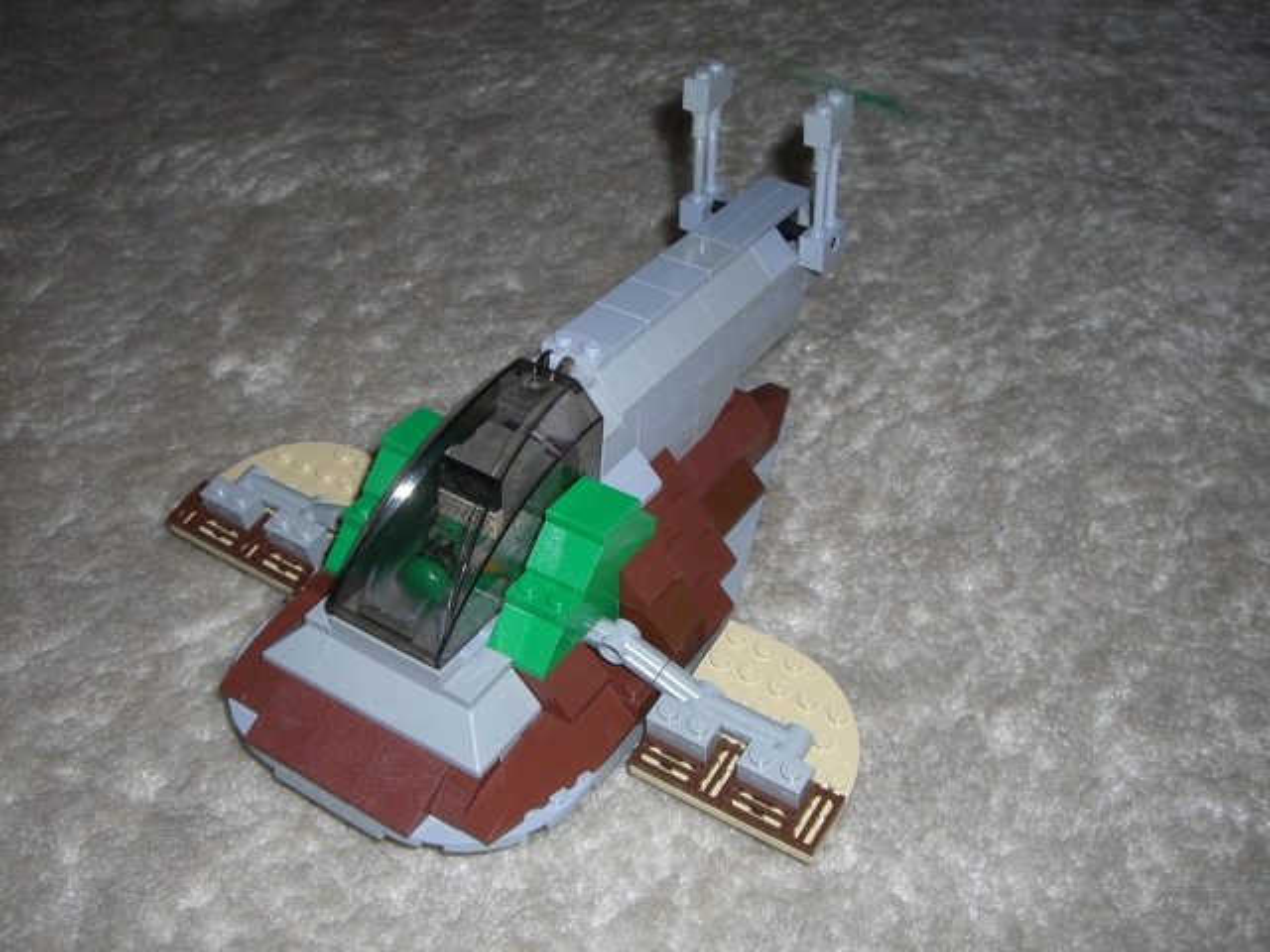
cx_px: 635
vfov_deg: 37.7
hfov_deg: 49.0
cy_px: 476
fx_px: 1394
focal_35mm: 38
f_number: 2.7
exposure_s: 1/60
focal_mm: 6.2
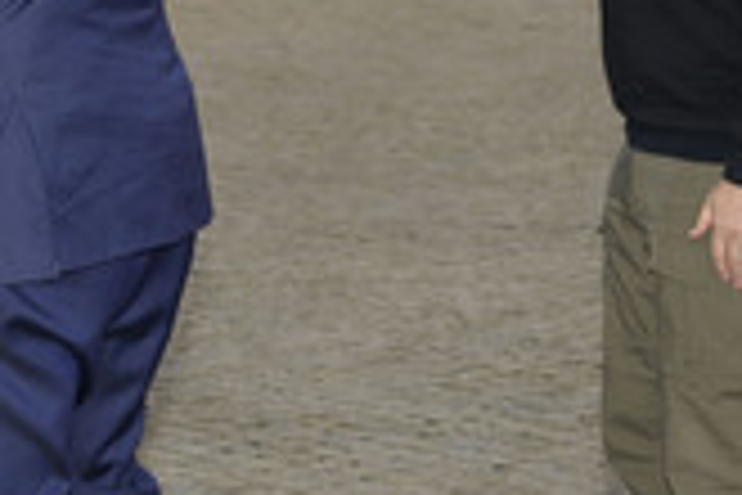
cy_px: -108
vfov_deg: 5.9
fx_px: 4781
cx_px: -65
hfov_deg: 8.8
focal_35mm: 232
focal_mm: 85
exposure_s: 1/250
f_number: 8
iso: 1000
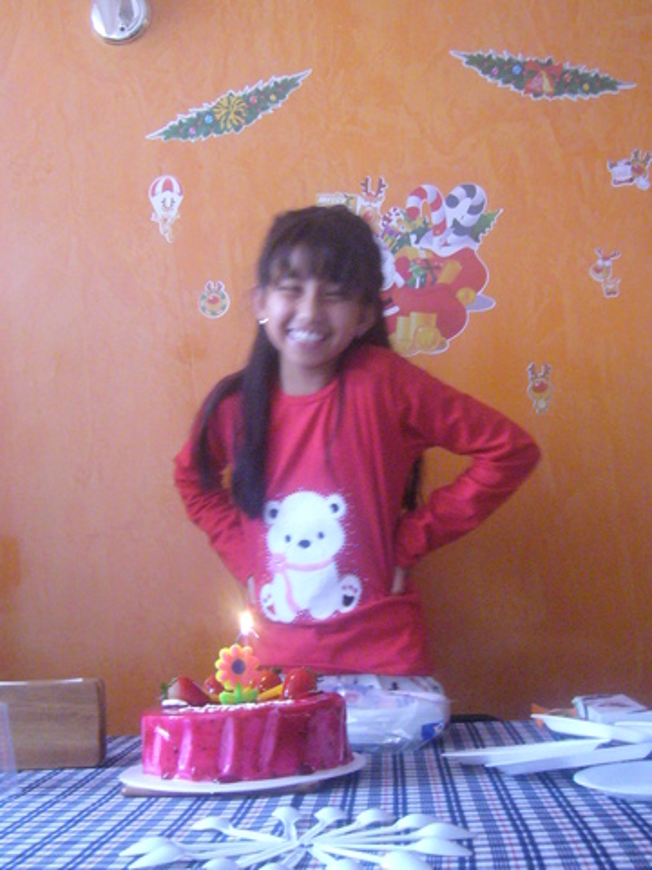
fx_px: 1231
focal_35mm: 49
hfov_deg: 29.7
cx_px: 326
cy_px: 435
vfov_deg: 38.9
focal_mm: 6
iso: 400
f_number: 2.9
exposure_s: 1/10
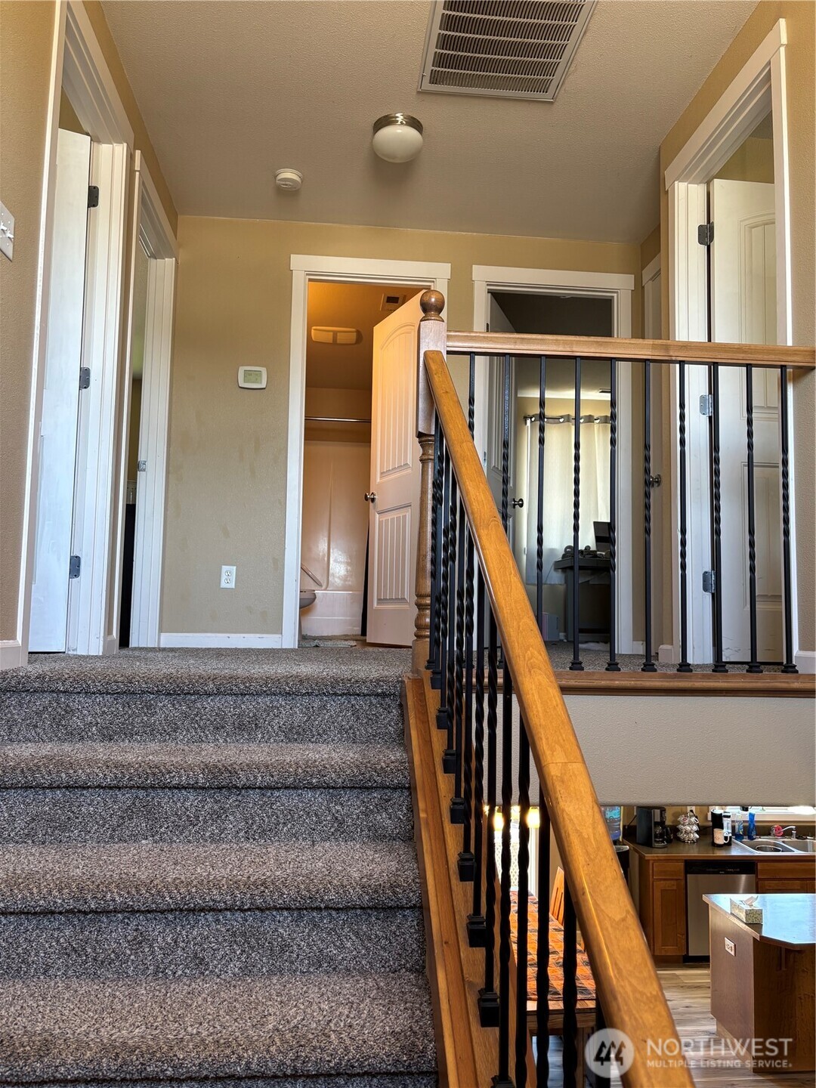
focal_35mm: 26
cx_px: 408
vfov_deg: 67.3
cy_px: 544
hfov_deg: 53.1
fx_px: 817
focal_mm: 5.96
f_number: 1.6
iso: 125
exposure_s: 1/60
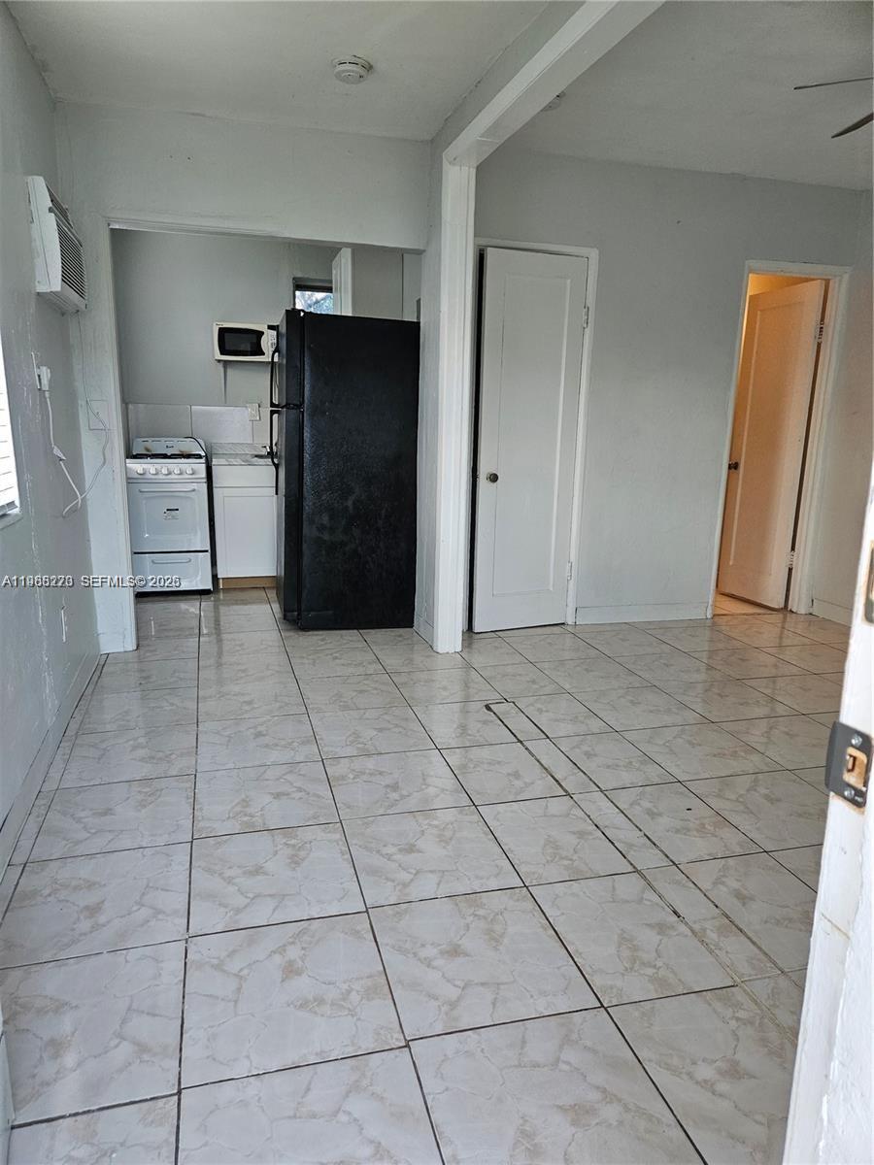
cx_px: 437
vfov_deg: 73.9
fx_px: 774
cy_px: 582
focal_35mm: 23
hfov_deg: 58.9
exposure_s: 1/240
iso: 320
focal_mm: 5.4
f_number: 1.8
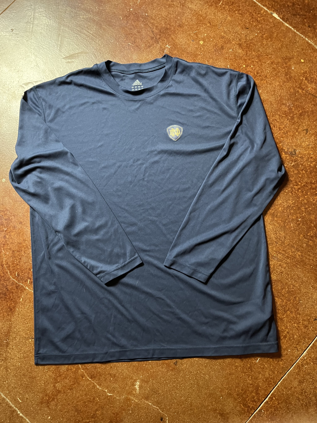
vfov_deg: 67.3
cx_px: 158
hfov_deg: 53.1
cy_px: 212
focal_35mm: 26
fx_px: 317
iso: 500
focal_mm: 5.1
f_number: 1.6
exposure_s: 1/30
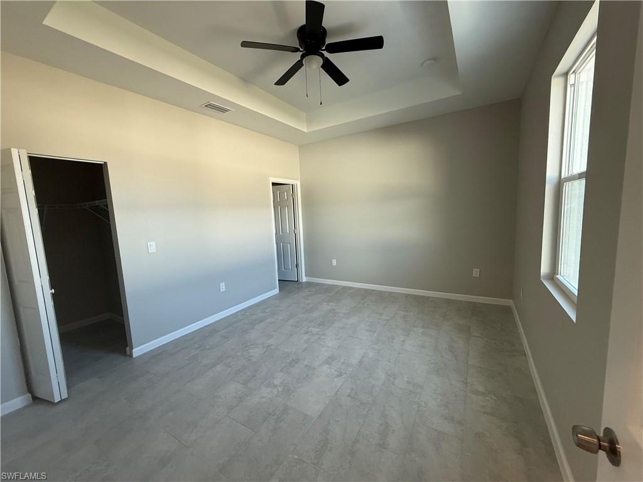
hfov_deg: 102.1
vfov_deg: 85.7
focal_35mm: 14
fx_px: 260
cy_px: 241
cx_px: 322
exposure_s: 1/120
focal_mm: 2.22
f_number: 2.2
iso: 250
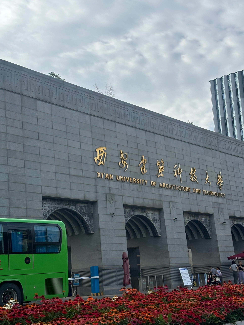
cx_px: 124
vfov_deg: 34.9
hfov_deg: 26.6
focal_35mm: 55
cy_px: 158
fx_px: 517
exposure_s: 1/2193
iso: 32
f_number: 1.6
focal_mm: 5.96
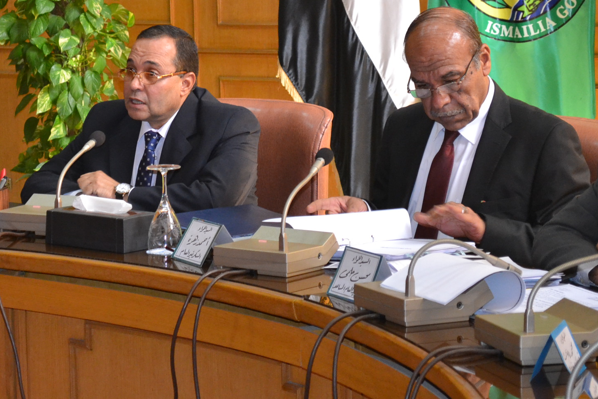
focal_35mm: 131
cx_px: 156
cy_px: 97
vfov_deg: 10.5
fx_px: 2173
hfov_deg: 15.6
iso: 2000
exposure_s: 1/60
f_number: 5.6
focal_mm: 55
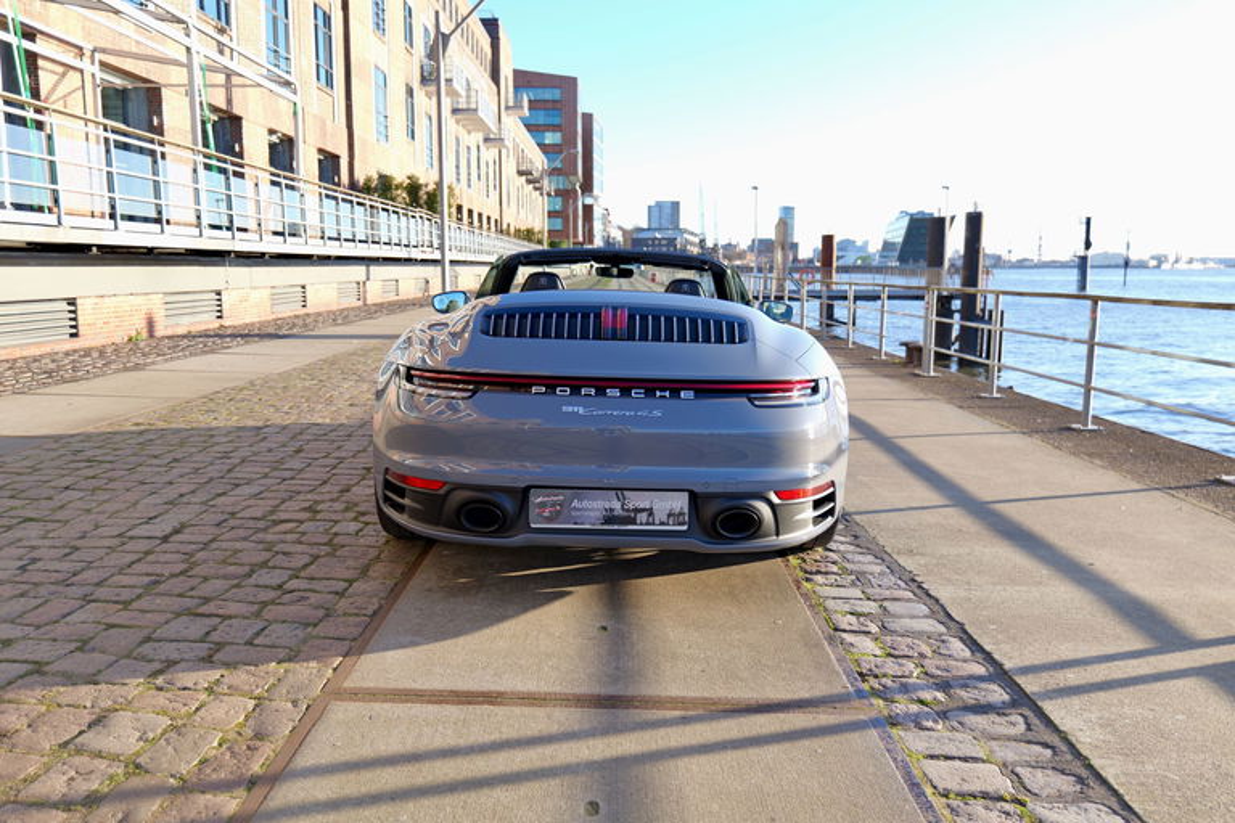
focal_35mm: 29
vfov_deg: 45.0
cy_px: 412
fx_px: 995
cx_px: 618
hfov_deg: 63.7
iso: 100
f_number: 4.1
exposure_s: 1/125
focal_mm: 29
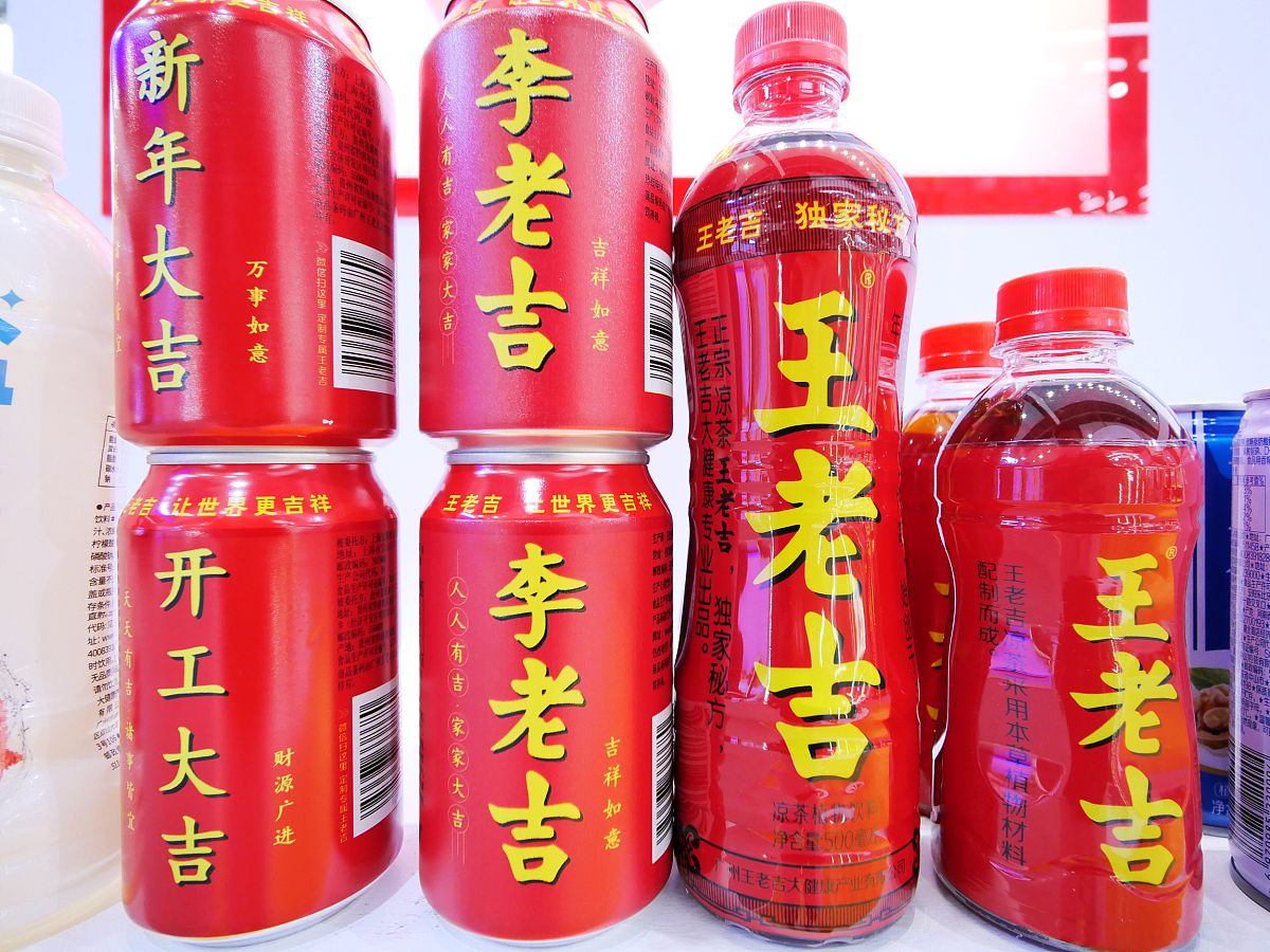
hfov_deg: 81.7
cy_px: 476
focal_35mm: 20
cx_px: 635
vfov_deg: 66.0
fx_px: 734
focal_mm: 10
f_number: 4
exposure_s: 1/60
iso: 1600
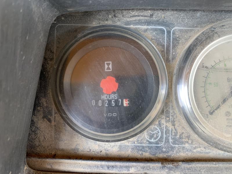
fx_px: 174
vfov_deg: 53.1
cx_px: 116
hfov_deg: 67.3
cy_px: 87
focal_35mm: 26
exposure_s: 1/93
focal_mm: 4.25
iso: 100
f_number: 1.8
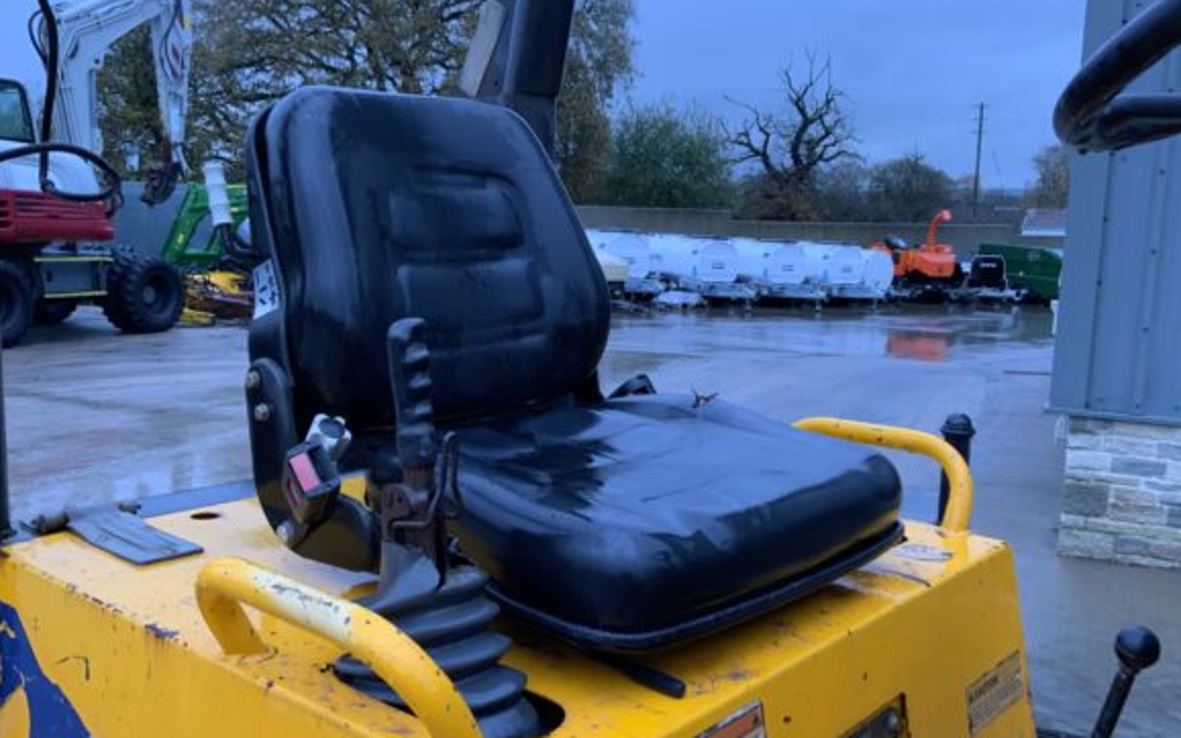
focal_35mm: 34
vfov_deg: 37.3
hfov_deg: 56.7
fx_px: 1094
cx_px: 614
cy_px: 379
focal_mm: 3
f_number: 1.8
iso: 80
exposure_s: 1/60
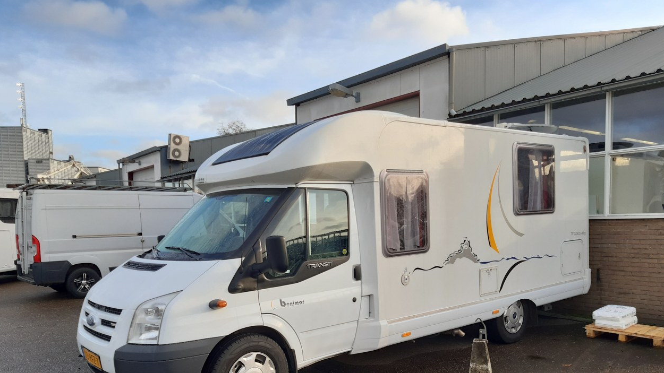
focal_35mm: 29
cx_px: 330
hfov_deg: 66.1
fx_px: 511
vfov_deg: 39.6
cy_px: 254
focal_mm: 3.92
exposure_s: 1/698
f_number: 1.7
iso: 40
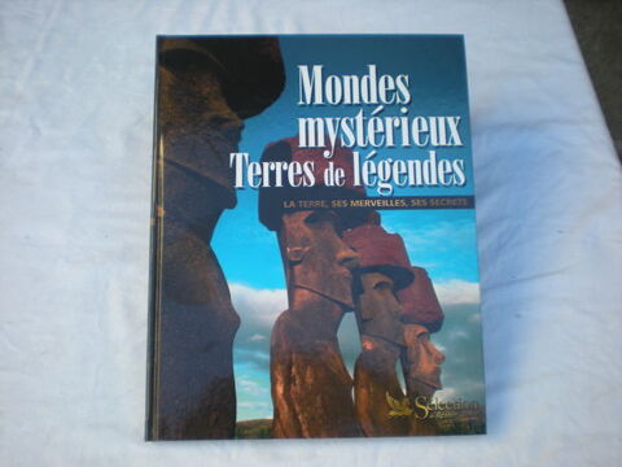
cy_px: 234
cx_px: 311
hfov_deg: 49.0
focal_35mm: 38
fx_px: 683
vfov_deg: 37.7
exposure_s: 1/97.1
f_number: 3.1
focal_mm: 6.3
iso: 64
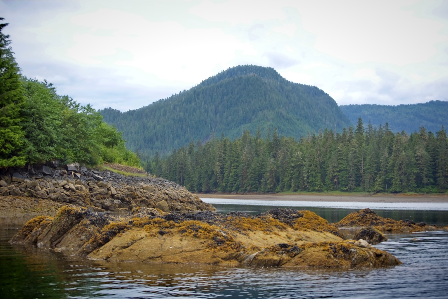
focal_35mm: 70
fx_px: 871
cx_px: 224
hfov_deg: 28.8
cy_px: 150
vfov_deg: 19.5
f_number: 6.3
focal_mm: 70
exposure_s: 1/160
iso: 100
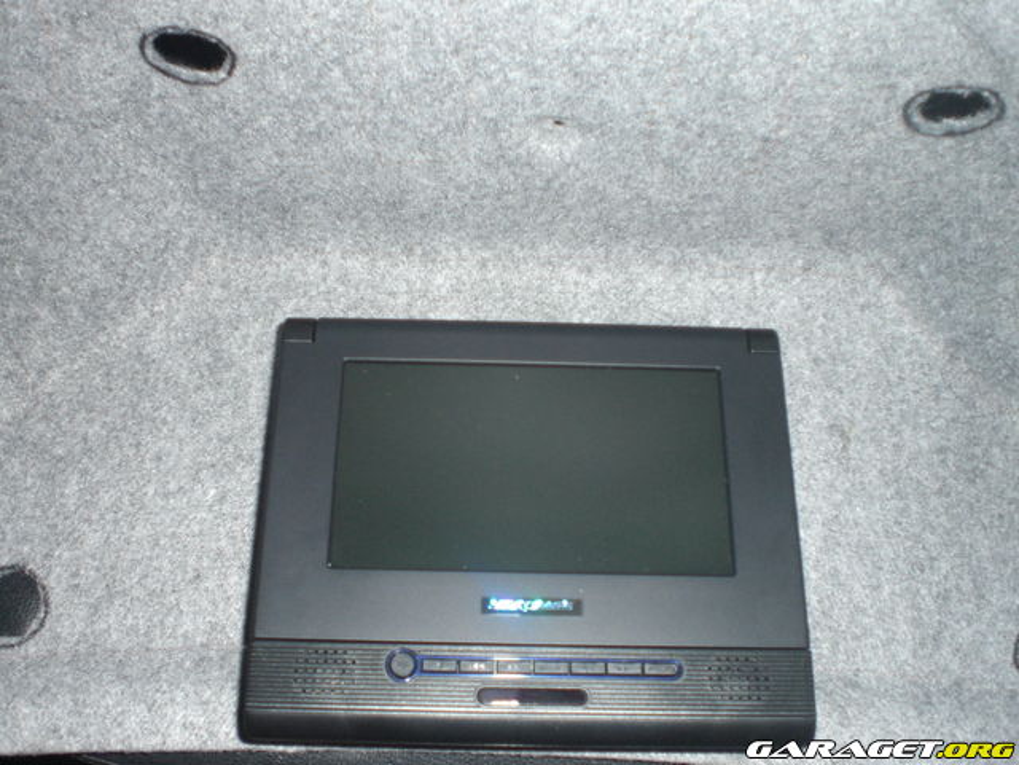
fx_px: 1119
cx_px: 510
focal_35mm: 38
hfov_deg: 49.0
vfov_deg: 37.7
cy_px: 382
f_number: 3.1
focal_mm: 6.3
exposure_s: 1/60
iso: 200
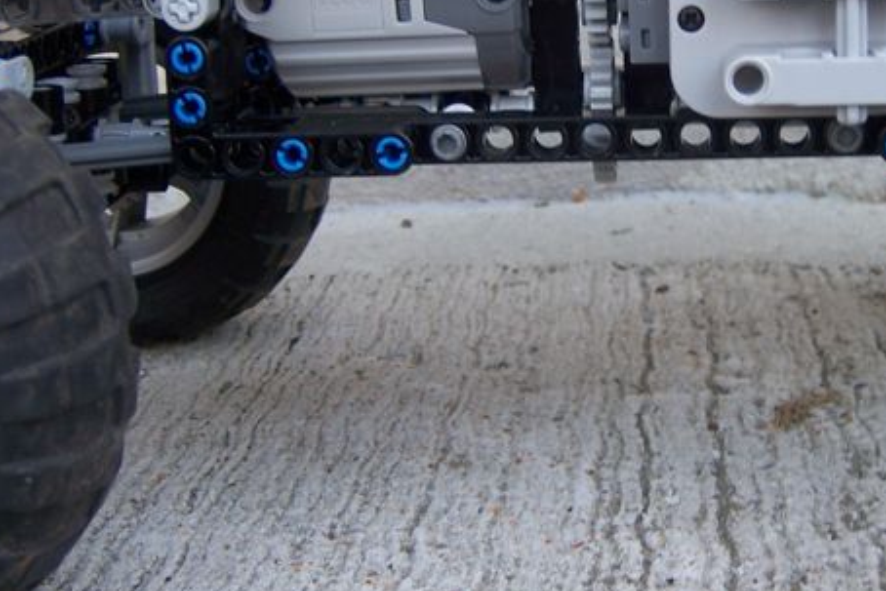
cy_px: 142
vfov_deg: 20.5
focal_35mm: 66
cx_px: 572
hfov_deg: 30.3
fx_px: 1625
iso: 80
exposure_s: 1/40
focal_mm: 6.2
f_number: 2.8
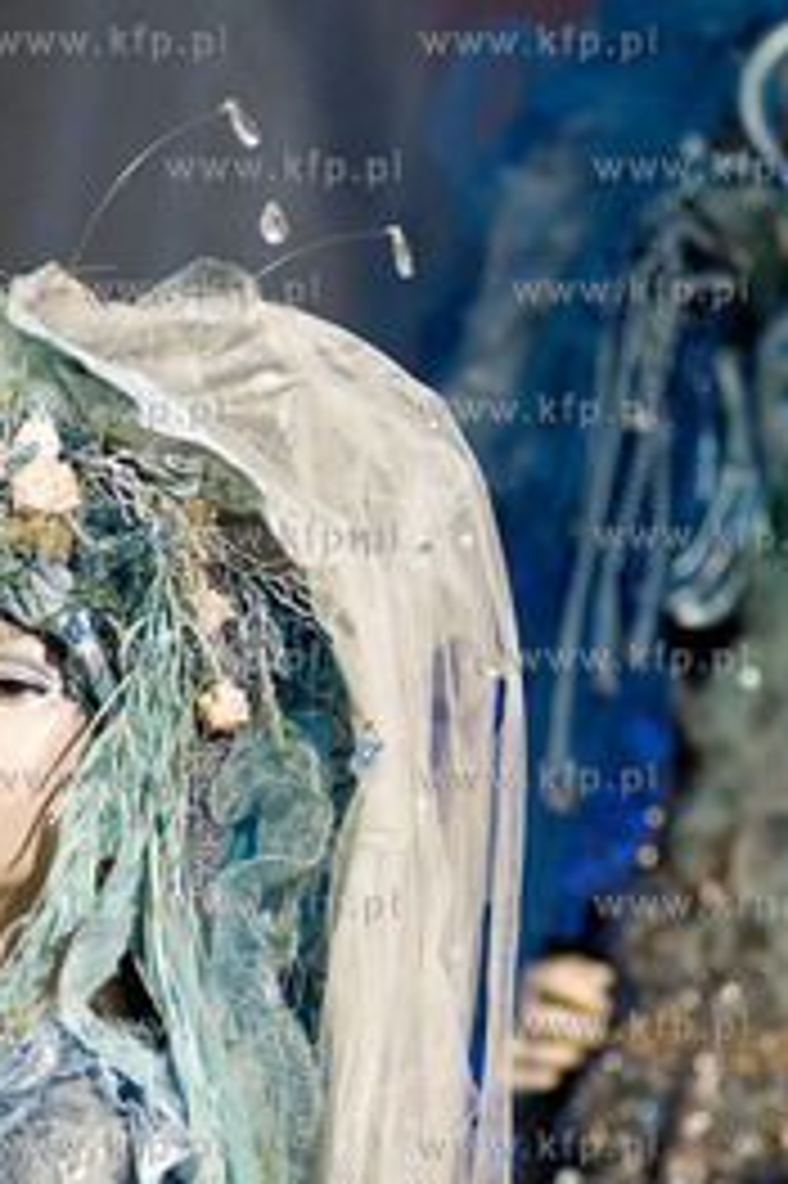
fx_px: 9361
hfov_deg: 4.8
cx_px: 441
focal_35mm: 285
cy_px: 594
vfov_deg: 7.2
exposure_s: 1/320
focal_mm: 125
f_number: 3.2
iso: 1600
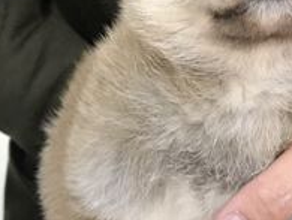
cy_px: 57
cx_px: 219
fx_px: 727
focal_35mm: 86
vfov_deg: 17.1
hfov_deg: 22.5
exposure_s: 1/30
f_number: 1.8
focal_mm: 3.99
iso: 40
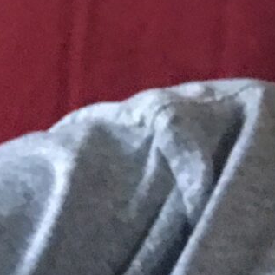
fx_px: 1861
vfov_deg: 7.6
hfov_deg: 7.7
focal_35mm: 207
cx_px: -449
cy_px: 752
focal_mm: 4.15
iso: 80
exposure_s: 1/4
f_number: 2.2
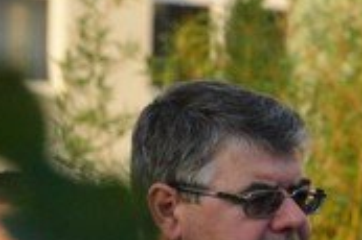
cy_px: 436
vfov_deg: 1.4
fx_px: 9765
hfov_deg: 2.1
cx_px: 596
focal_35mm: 972
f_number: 11
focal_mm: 200
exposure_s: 1/500
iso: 4000
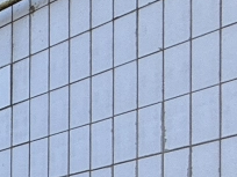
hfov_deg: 13.3
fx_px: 589
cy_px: 344
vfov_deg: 14.5
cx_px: -387
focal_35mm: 86
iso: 64
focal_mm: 2.22
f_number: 2.2
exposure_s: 1/579
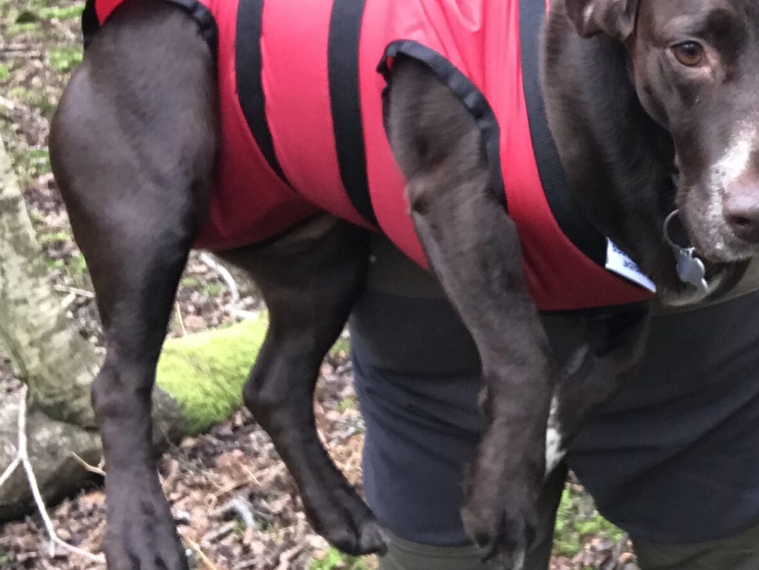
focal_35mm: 69
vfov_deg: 20.9
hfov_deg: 27.1
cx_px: 687
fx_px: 1514
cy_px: 64
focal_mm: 2.87
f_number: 2.2
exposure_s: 1/33
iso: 80
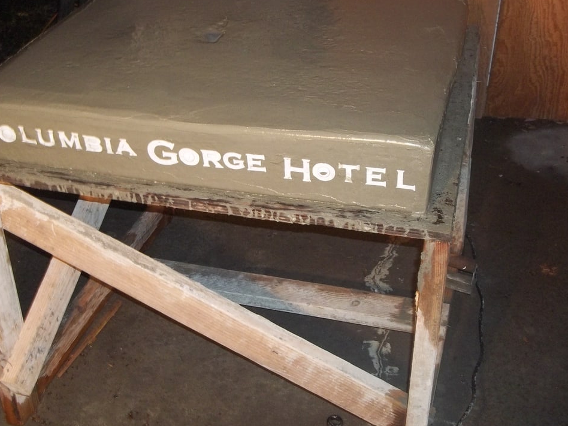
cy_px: 195
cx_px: 248
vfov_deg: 32.2
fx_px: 738
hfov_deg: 42.0
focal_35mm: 45
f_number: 2.9
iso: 160
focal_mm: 5.7
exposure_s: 1/30
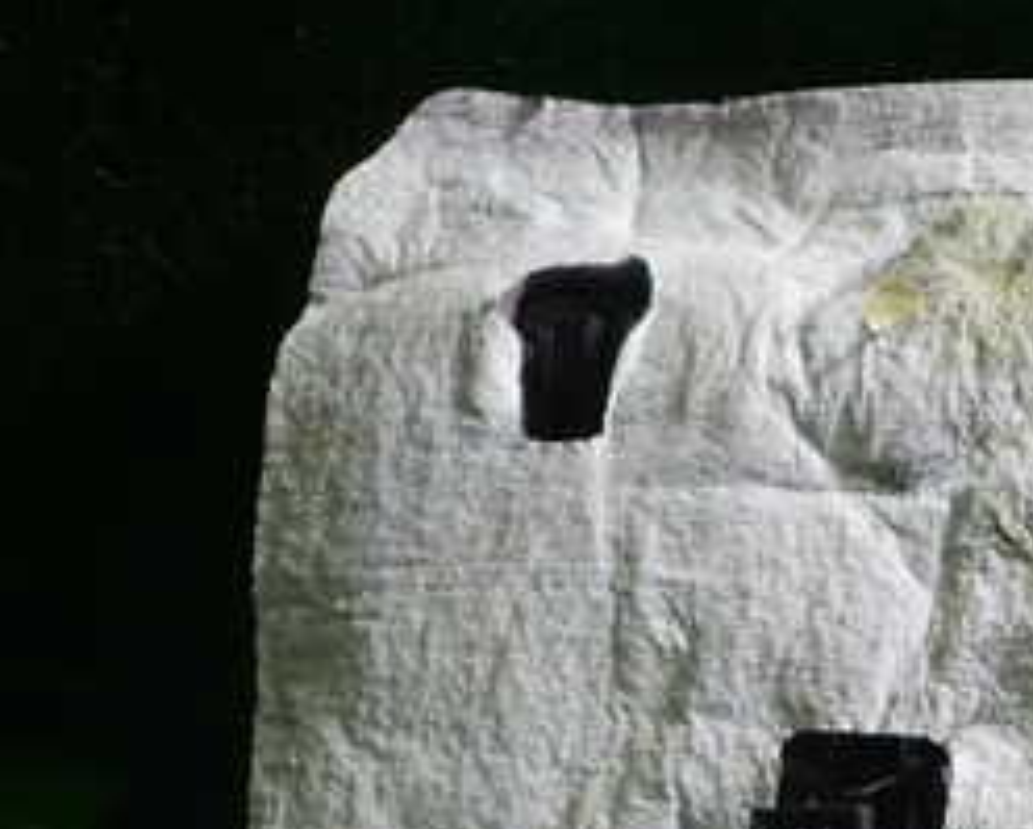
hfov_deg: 28.5
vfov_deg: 25.3
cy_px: 696
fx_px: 1806
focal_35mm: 59
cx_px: 1179
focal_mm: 4.5
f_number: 2
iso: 200
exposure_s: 1/50
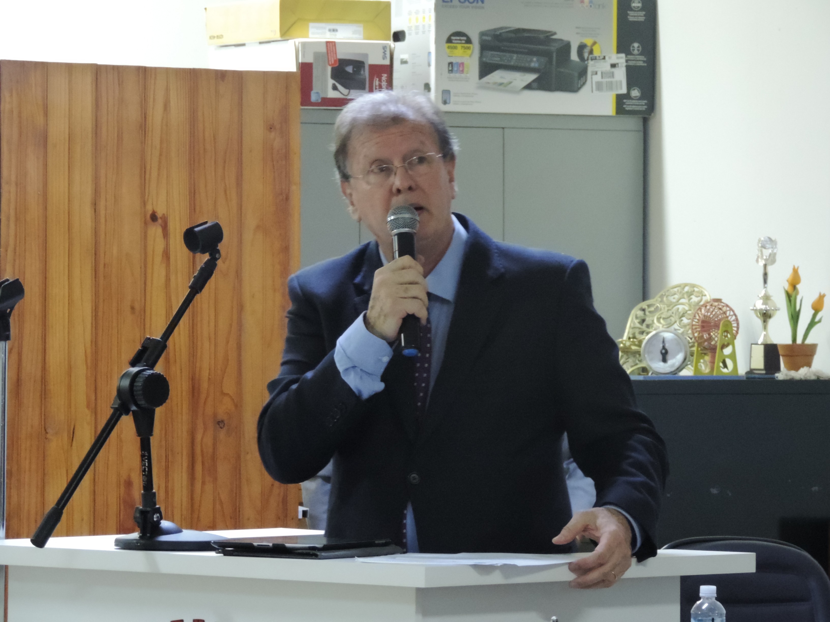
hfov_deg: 8.8
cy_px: 311
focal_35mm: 225
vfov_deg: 6.6
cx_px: 415
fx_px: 5395
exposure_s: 1/15
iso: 1600
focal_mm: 40.1
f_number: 4.6
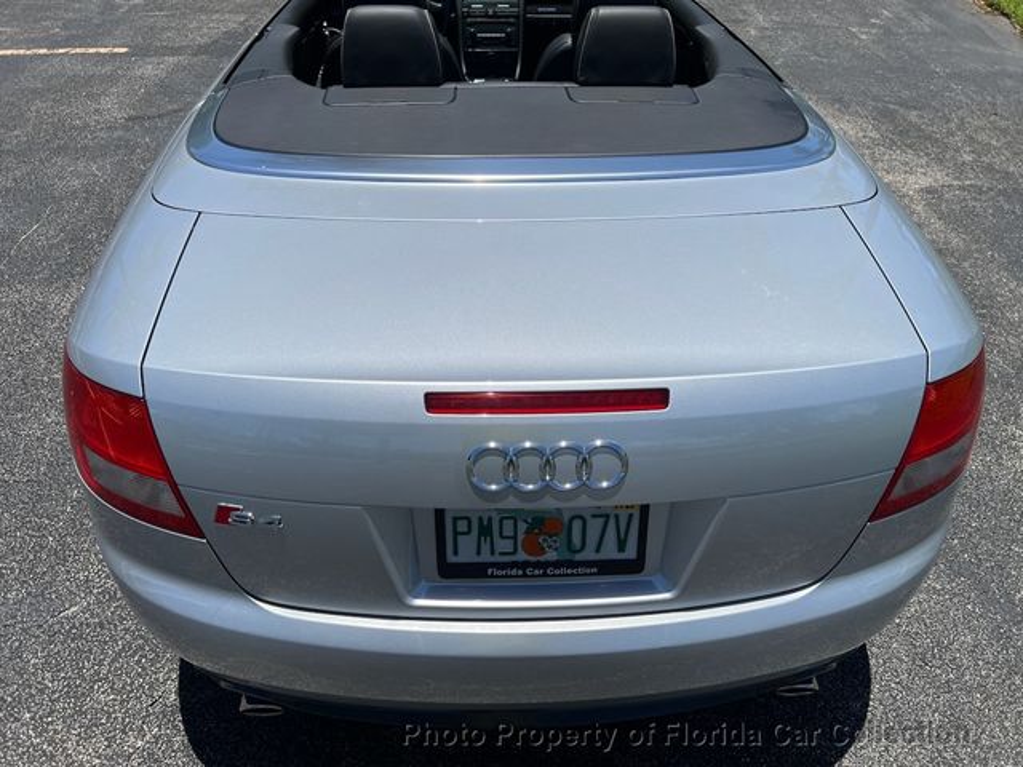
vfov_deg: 53.1
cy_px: 384
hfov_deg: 67.3
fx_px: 768
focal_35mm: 26
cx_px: 512
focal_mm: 5.7
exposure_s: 1/8000
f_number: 1.5
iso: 50
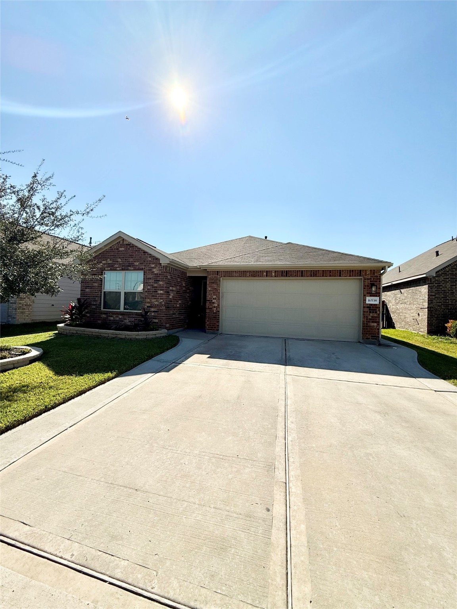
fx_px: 246
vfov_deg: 102.1
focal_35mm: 14
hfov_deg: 85.7
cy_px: 304
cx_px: 228
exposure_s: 1/3289
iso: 50
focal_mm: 2.22
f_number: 2.2
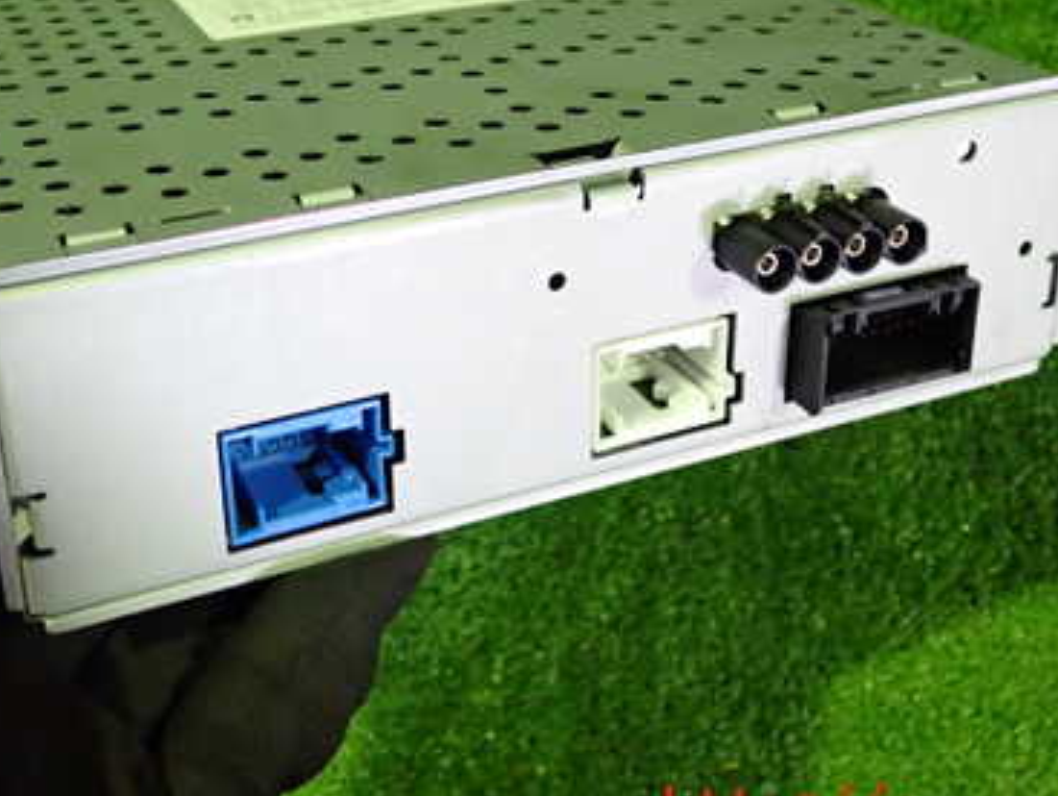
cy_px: 202
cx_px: 450
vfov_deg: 29.3
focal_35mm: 49
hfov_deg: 38.8
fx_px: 1499
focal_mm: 5.4
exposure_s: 1/30
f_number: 2.3
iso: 640
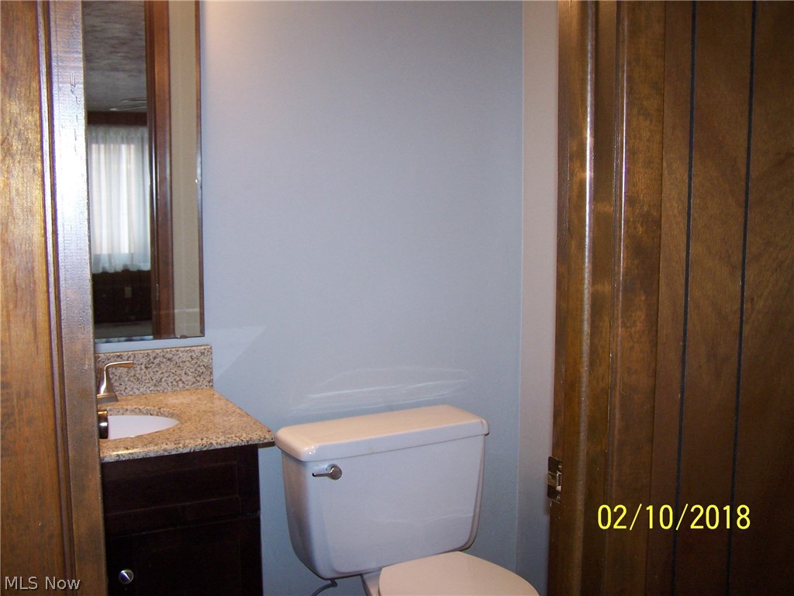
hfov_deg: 49.0
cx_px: 397
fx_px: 872
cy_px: 298
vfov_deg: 37.7
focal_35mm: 38
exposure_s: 1/60
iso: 140
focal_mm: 6.3
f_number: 2.8
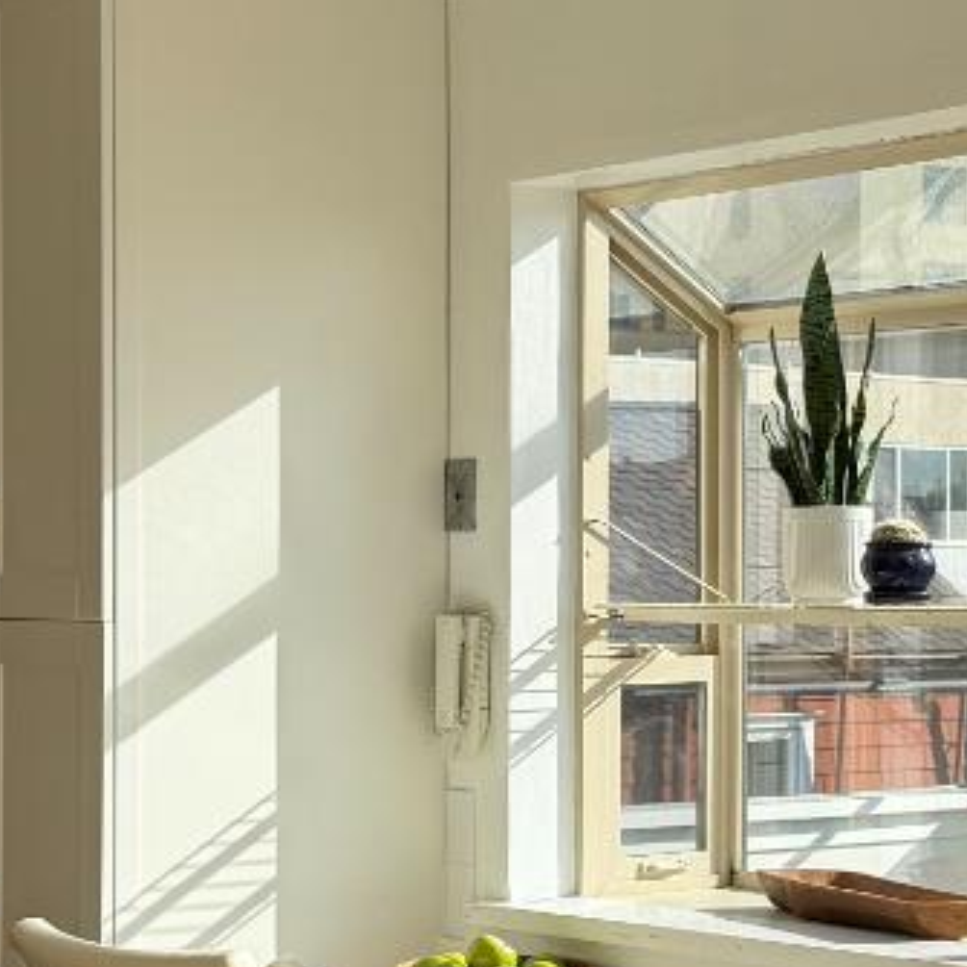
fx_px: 3002
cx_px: 690
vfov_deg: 18.3
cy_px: 602
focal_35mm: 95
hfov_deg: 18.2
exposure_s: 1/2611
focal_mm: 6.76
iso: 80
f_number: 1.78
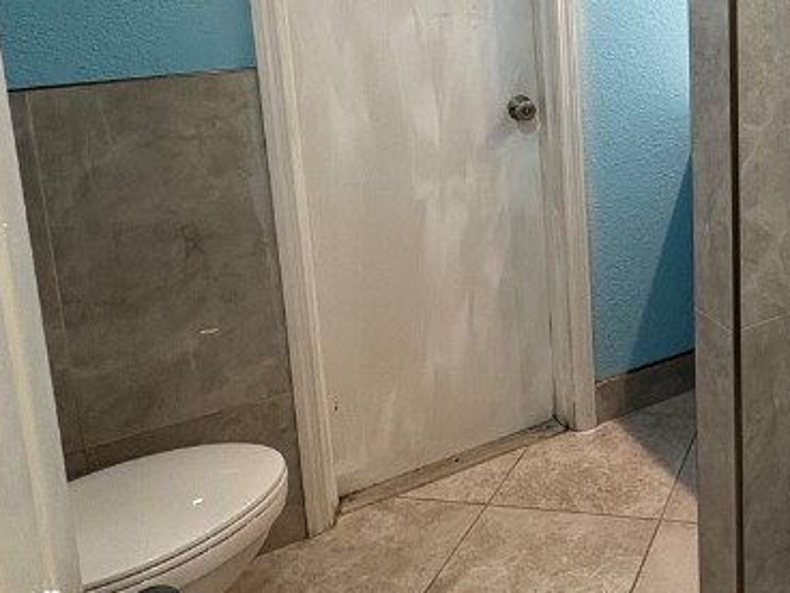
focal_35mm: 39
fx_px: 890
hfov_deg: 41.7
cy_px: 64
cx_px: 788
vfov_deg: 34.8
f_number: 2.2
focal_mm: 2.22
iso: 125
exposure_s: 1/60
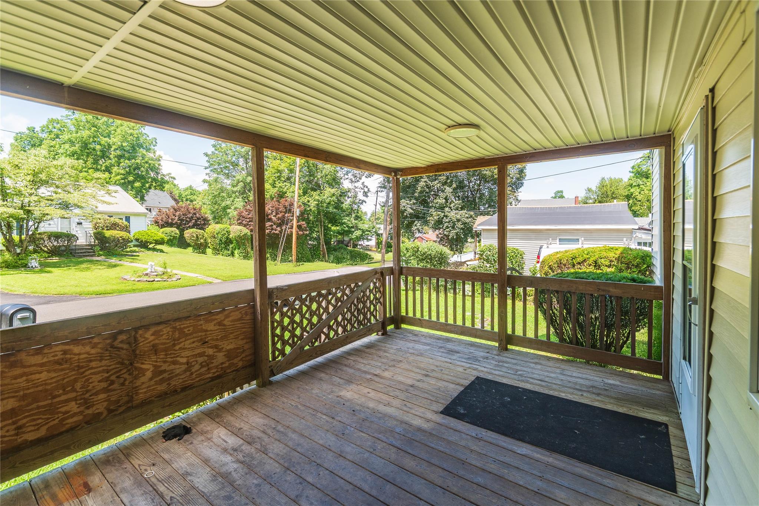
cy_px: 253
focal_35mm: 15
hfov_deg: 100.4
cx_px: 380
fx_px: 316
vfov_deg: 77.3
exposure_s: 1/125
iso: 100
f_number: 5.6
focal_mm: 10
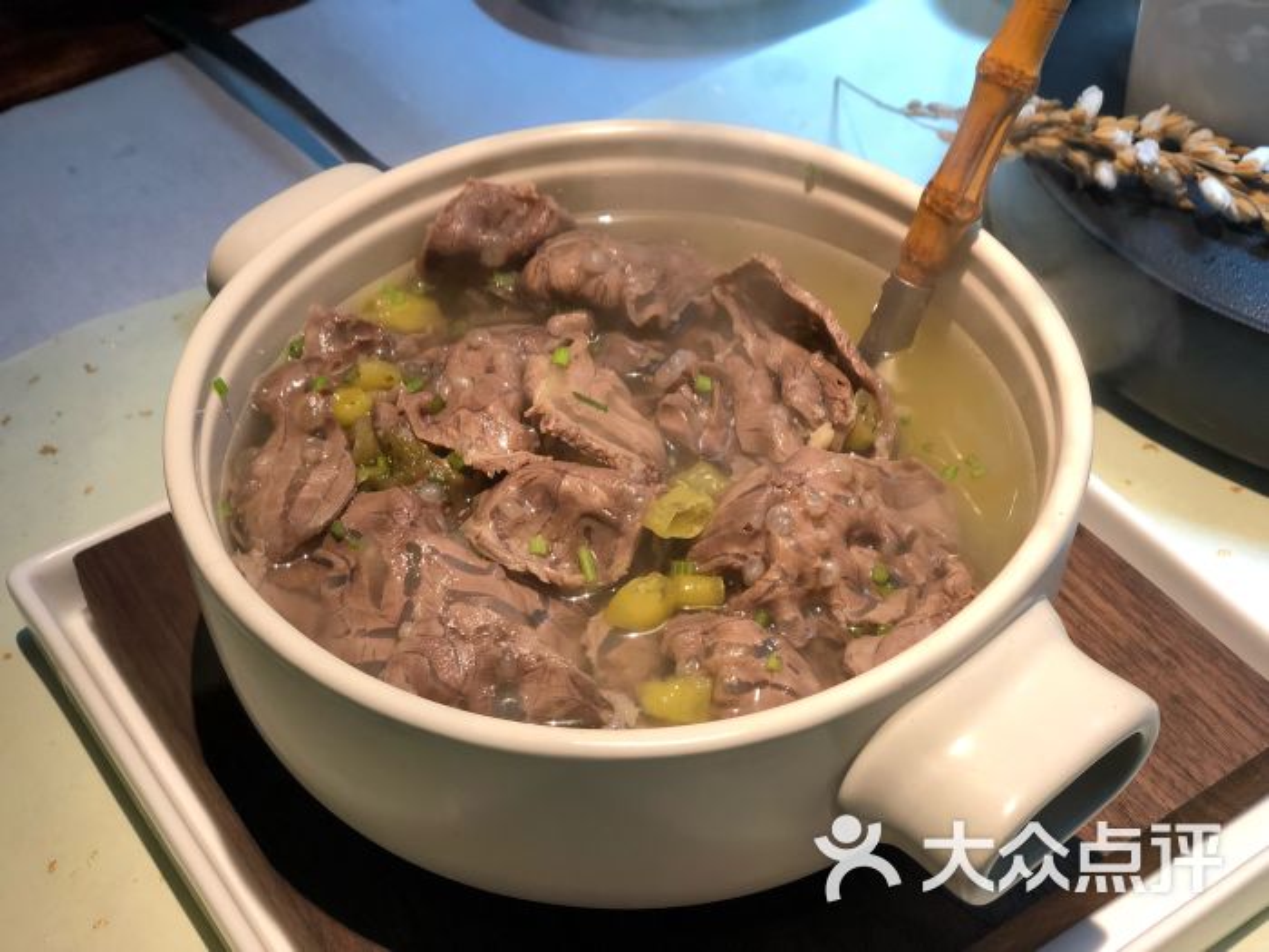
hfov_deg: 36.8
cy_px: 476
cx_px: 634
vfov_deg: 28.0
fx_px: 1906
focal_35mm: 52
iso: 80
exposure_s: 1/60
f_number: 2.4
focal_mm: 6
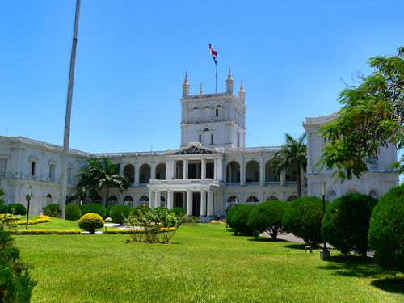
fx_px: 420
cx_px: 202
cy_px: 152
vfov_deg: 39.7
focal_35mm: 36
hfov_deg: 51.4
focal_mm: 6
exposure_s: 1/500
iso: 80
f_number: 5.2
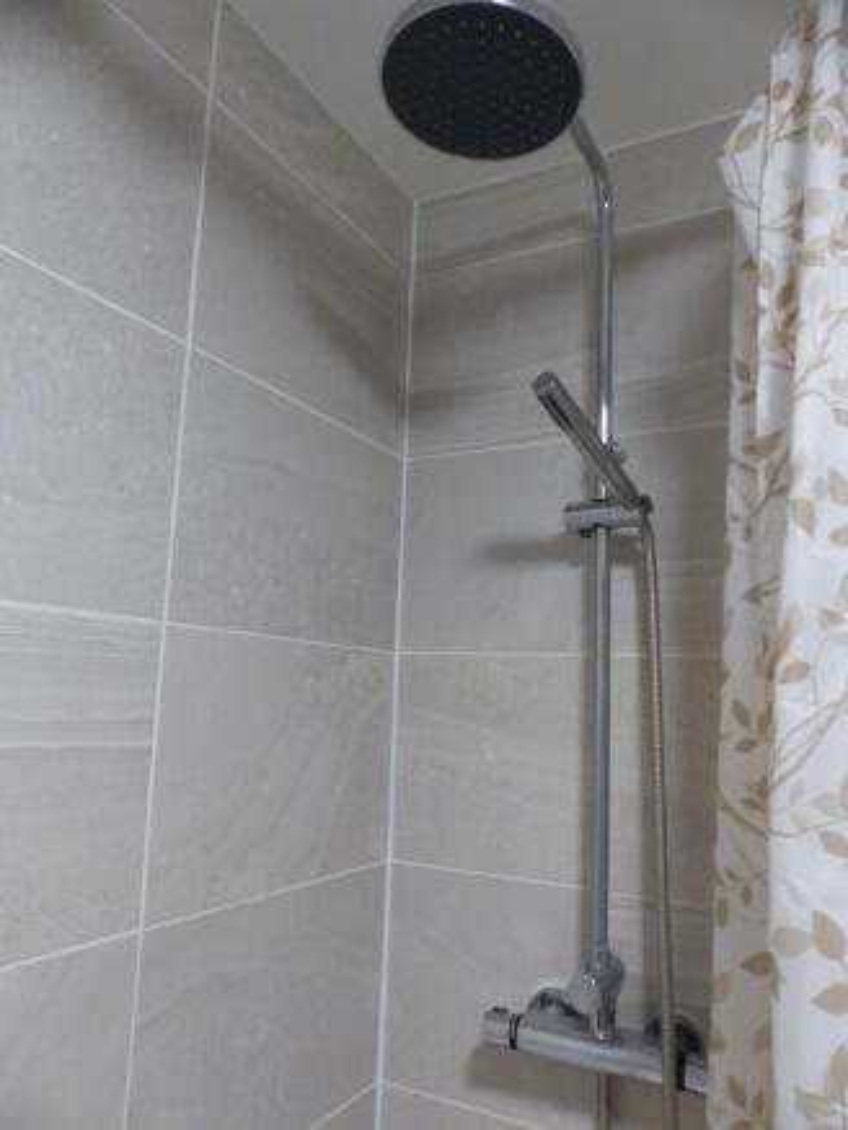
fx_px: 816
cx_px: 424
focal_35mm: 25
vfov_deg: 69.4
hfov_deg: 54.9
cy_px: 565
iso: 400
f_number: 2.8
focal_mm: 4.5
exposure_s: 1/40
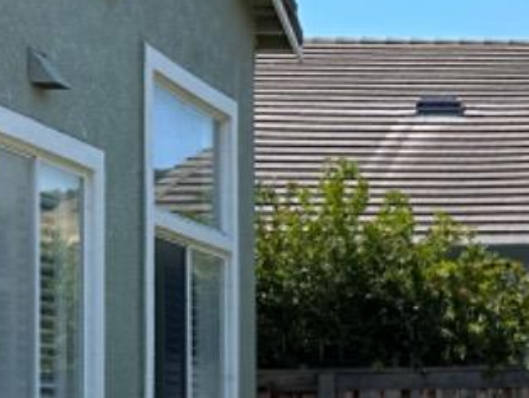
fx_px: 1758
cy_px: 392
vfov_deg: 12.7
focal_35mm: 115
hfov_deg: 15.4
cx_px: 869
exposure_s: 1/3861
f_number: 1.78
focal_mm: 6.86
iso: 80
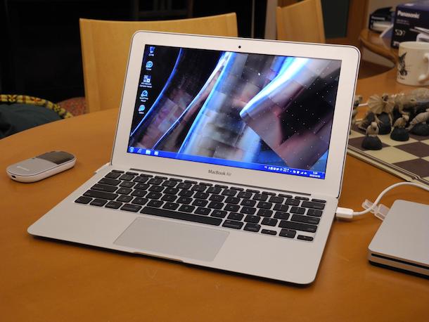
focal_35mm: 50
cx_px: 214
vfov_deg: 29.1
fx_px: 620
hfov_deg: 38.2
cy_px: 161
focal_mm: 10.7
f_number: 3.5
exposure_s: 1/30
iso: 311
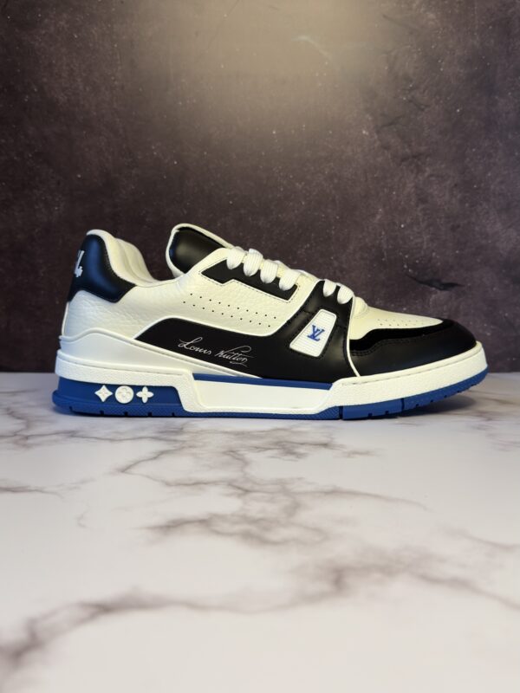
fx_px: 701
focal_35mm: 35
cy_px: 346
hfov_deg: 40.7
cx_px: 260
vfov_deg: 52.6
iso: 160
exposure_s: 1/60
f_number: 1.78
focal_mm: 6.76
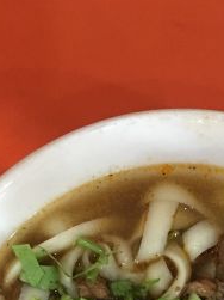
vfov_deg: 21.4
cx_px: 185
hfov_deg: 18.0
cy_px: 410
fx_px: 699
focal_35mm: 81
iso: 125
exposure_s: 1/8
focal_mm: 4.15
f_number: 2.2
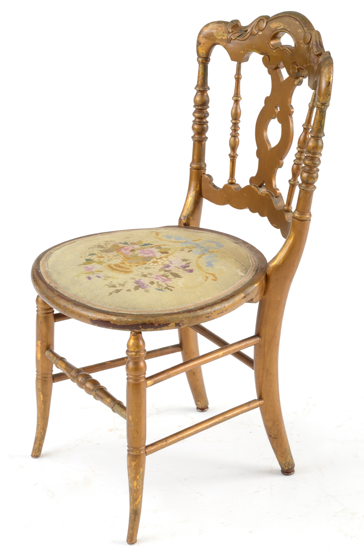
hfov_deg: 13.8
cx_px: 182
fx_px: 1508
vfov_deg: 20.7
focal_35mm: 99
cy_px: 275
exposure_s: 1/125
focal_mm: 66
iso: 200
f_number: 10
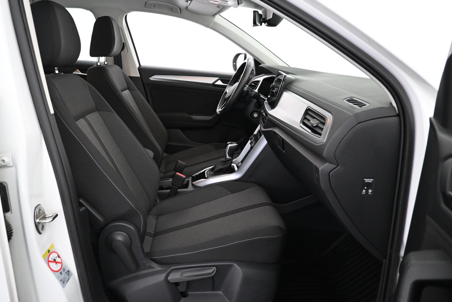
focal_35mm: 26
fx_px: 326
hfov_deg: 69.3
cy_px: 148
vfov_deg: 49.6
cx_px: 208
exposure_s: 1/60
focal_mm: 16
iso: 3600
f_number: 3.5
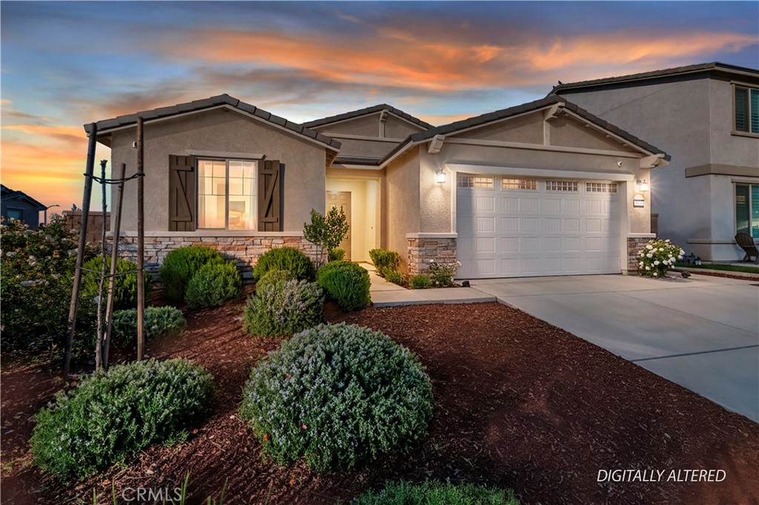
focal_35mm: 14
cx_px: 380
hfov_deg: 104.3
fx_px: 295
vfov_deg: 81.1
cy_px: 252
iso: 500
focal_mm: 14
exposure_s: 1/160
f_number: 20
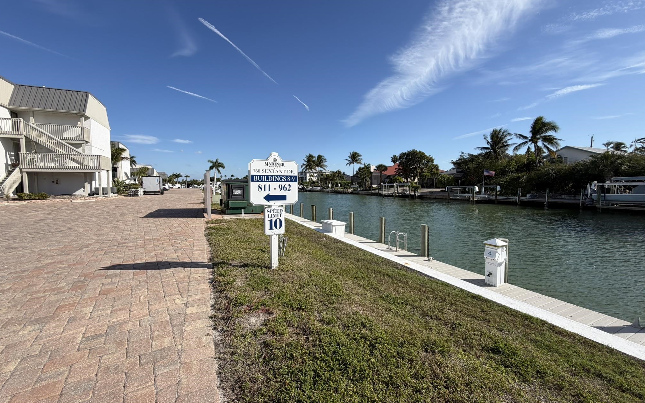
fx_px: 264
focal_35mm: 15
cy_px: 196
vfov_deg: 74.8
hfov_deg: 101.5
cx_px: 322
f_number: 2.2
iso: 20
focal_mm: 2.22
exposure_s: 1/1189
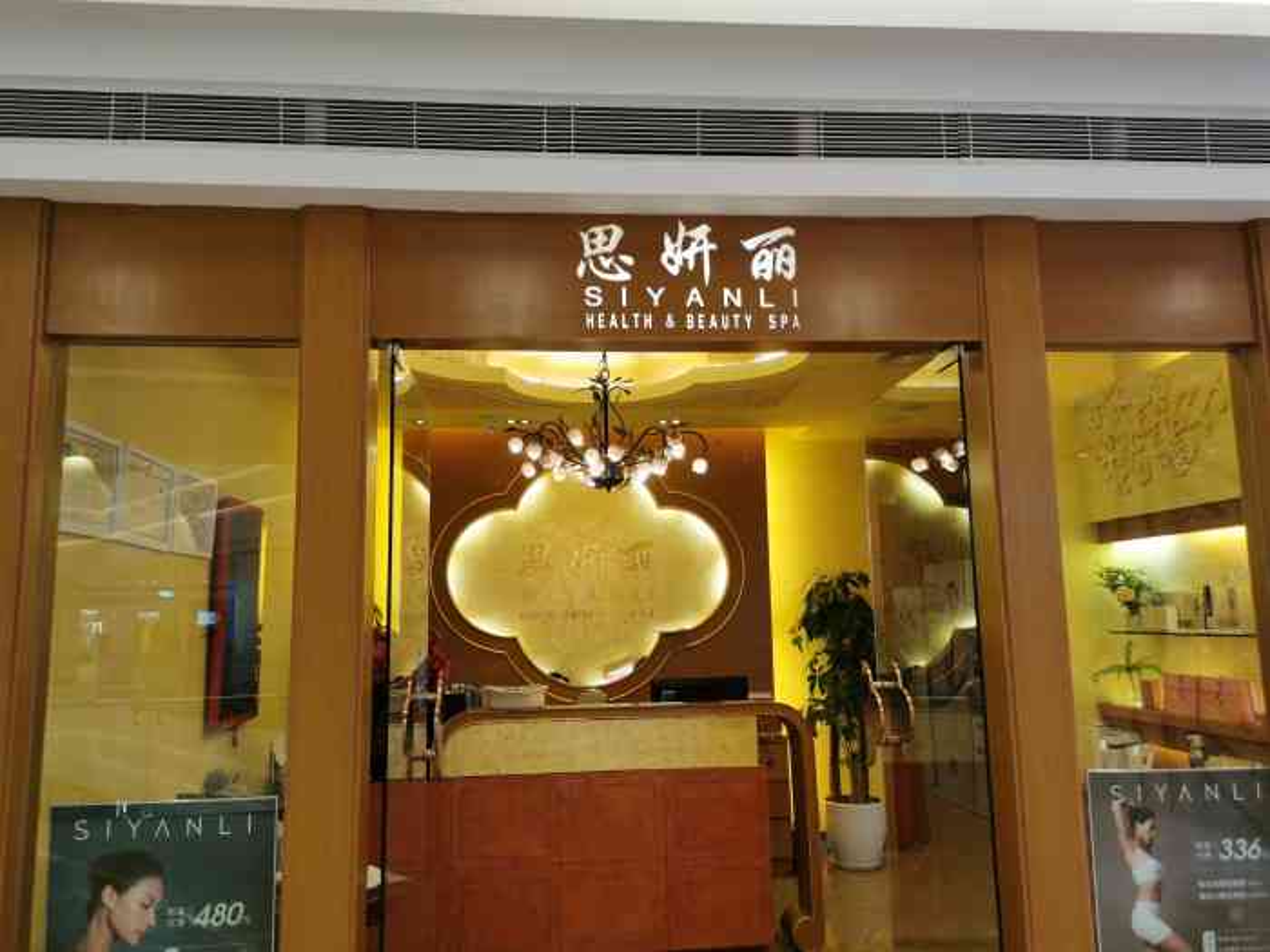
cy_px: 476
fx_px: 991
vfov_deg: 51.4
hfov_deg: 65.3
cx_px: 635
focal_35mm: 27
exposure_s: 1/100
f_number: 1.8
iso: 64
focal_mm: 5.58
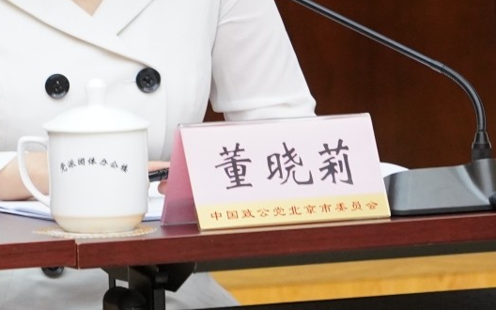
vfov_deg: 5.4
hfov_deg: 8.6
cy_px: -51
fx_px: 3285
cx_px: 85
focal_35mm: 243
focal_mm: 105
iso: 2000
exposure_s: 1/100
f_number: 5
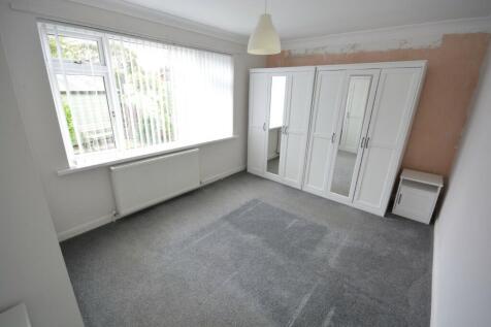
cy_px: 164
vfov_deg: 77.3
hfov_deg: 100.4
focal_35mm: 15
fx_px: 205
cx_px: 246
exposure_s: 1/20
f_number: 8
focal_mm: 10
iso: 400
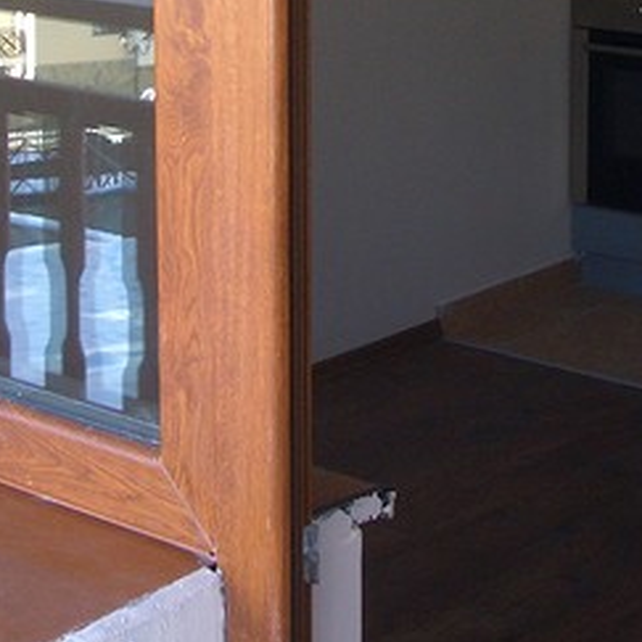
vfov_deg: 16.8
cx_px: 264
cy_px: 50
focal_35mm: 102
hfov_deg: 17.0
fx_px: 2140
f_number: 2.6
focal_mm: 5.8
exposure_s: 1/80
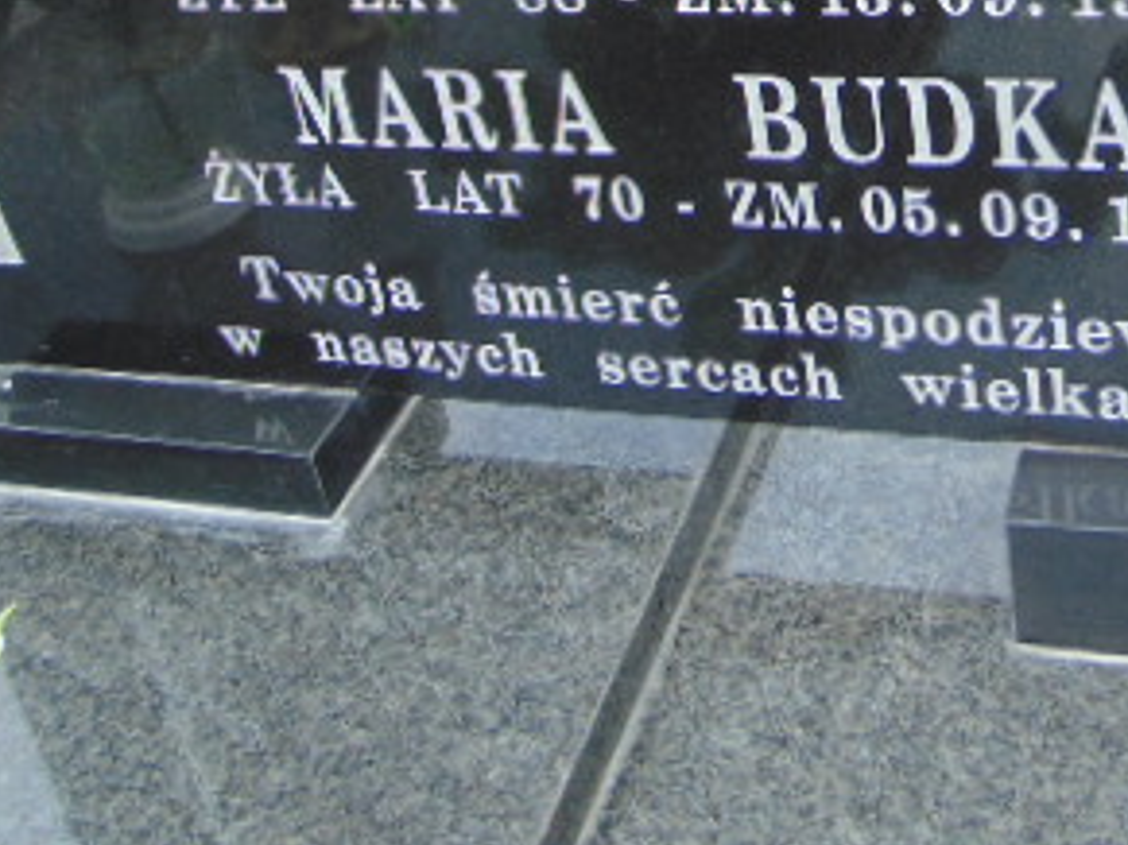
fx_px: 1791
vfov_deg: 24.8
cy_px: -74
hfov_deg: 34.5
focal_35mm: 55
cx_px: 783
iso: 80
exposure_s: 1/125
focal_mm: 4.5
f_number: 3
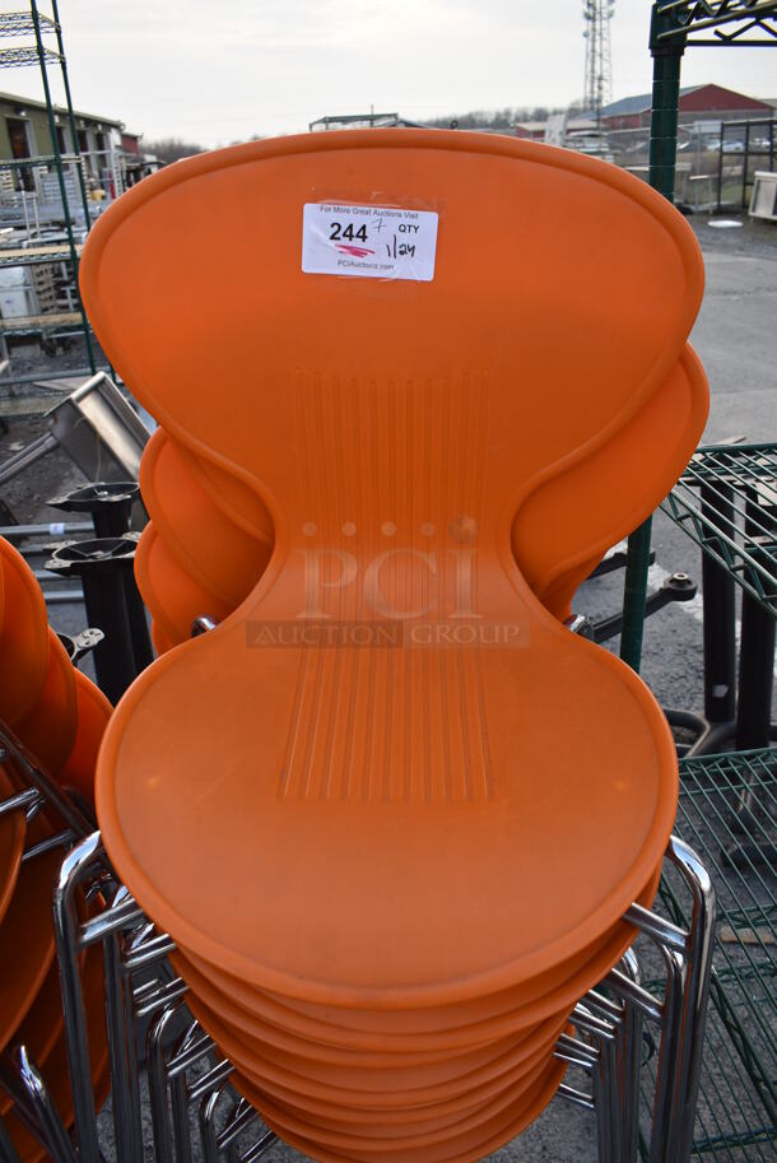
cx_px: 388
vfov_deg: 67.3
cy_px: 582
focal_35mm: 27
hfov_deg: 48.0
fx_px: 873
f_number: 5.6
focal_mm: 18
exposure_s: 1/125
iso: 250
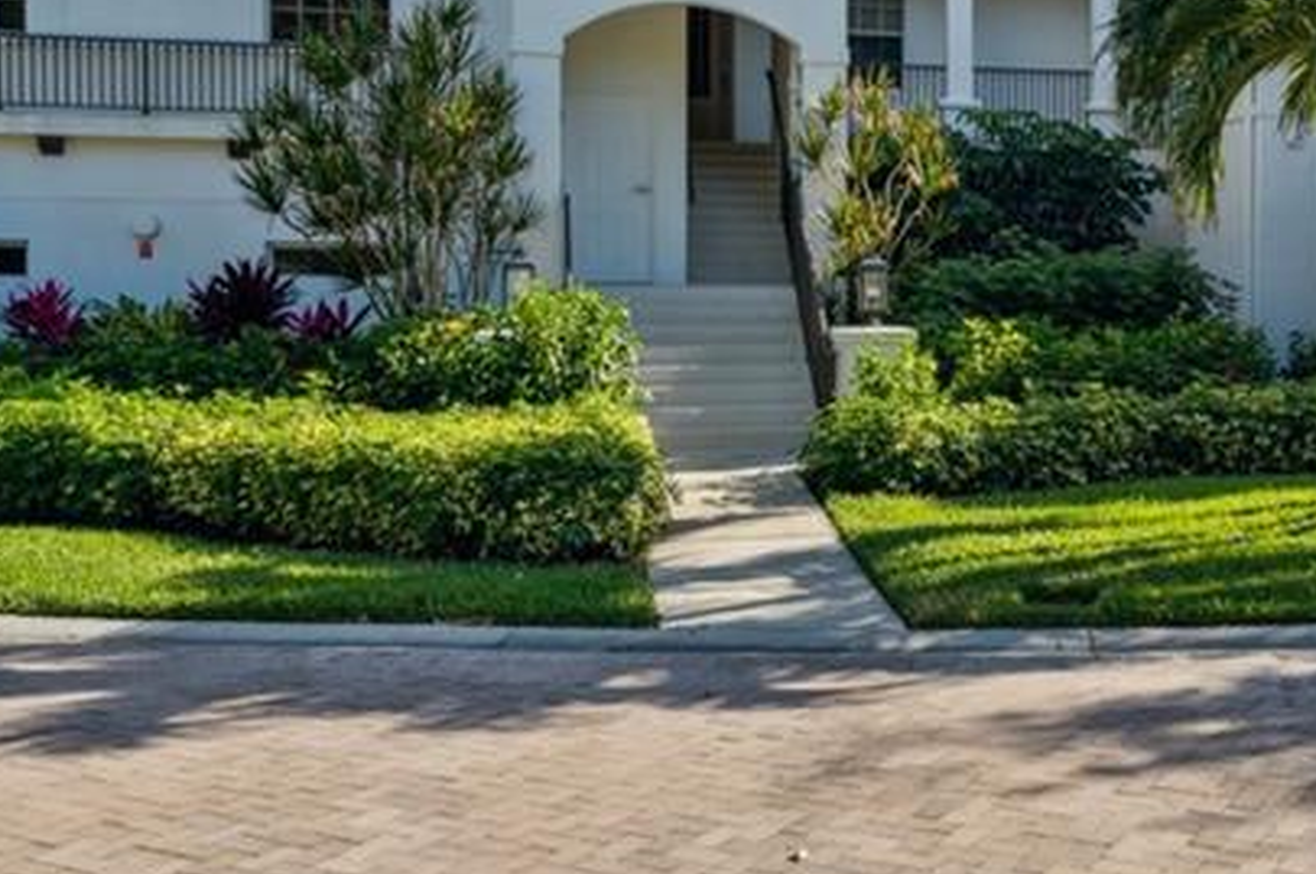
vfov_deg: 30.9
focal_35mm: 43
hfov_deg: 43.2
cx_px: 1069
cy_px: 307
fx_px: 1570
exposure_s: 1/250
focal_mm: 17
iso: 200
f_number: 9
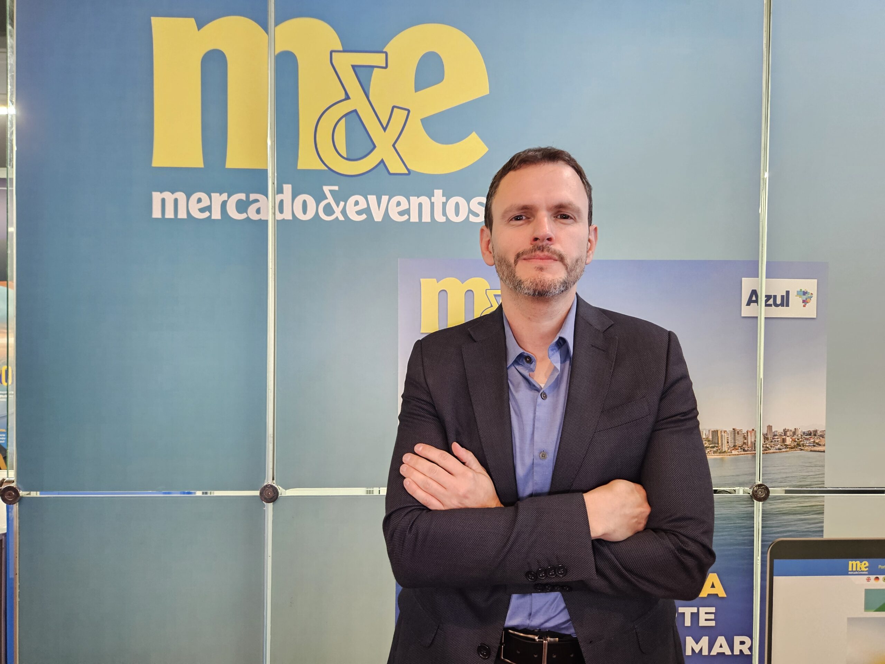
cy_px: 332
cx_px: 442
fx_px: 588
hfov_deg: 73.9
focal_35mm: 23
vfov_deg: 58.9
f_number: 1.8
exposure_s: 1/45
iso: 250
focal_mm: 5.4
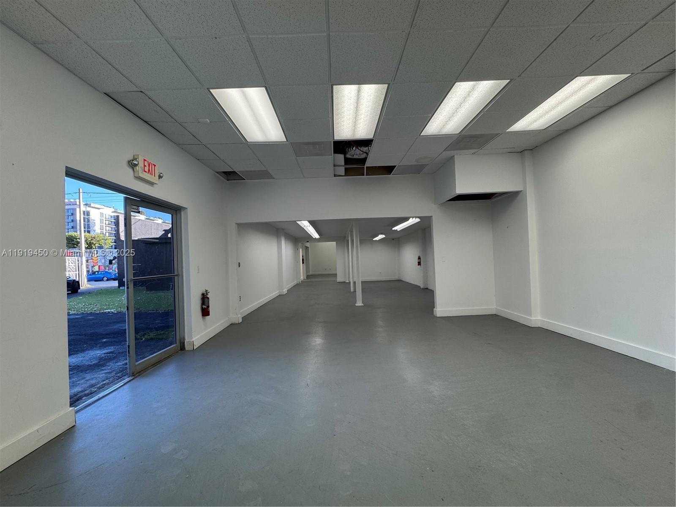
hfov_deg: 102.1
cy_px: 254
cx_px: 338
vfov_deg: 85.7
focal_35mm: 14
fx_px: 273
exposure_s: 1/120
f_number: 2.2
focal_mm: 2.22
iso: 80
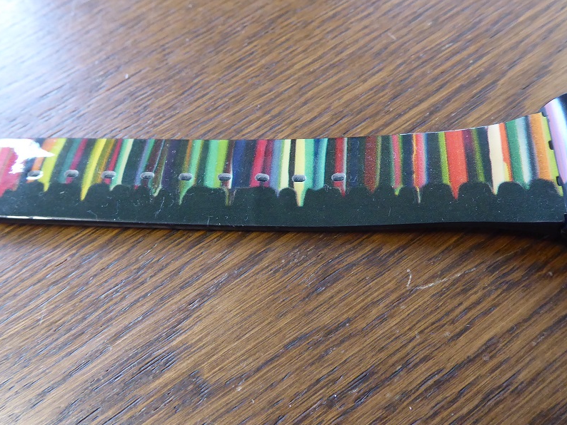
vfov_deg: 41.8
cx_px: 291
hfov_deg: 53.9
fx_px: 557
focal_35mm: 34
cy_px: 225
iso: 400
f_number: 3.3
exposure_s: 1/30
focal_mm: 4.3
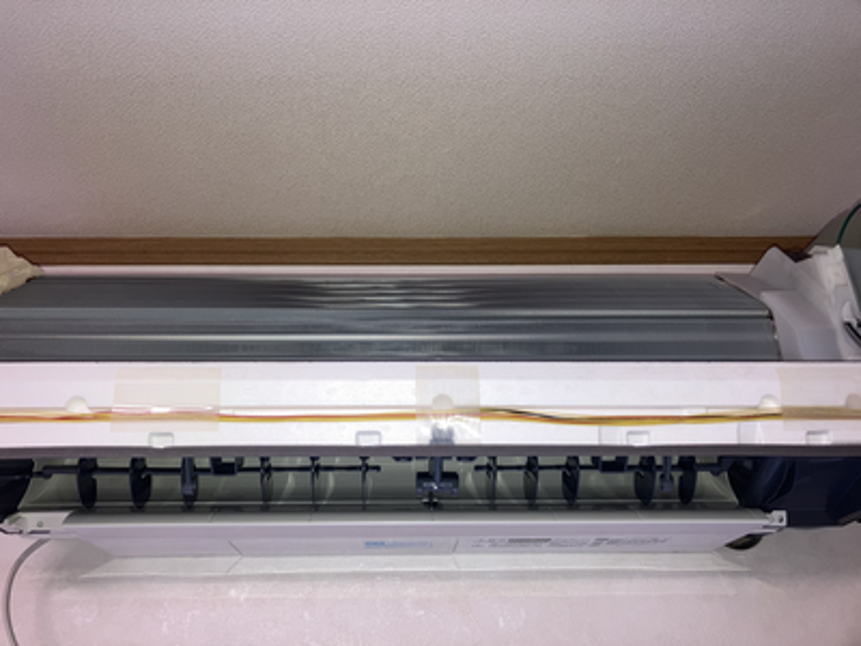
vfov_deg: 49.7
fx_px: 696
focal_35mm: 28
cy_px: 323
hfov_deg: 63.4
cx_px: 430
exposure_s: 1/29
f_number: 1.8
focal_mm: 3.99
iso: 32
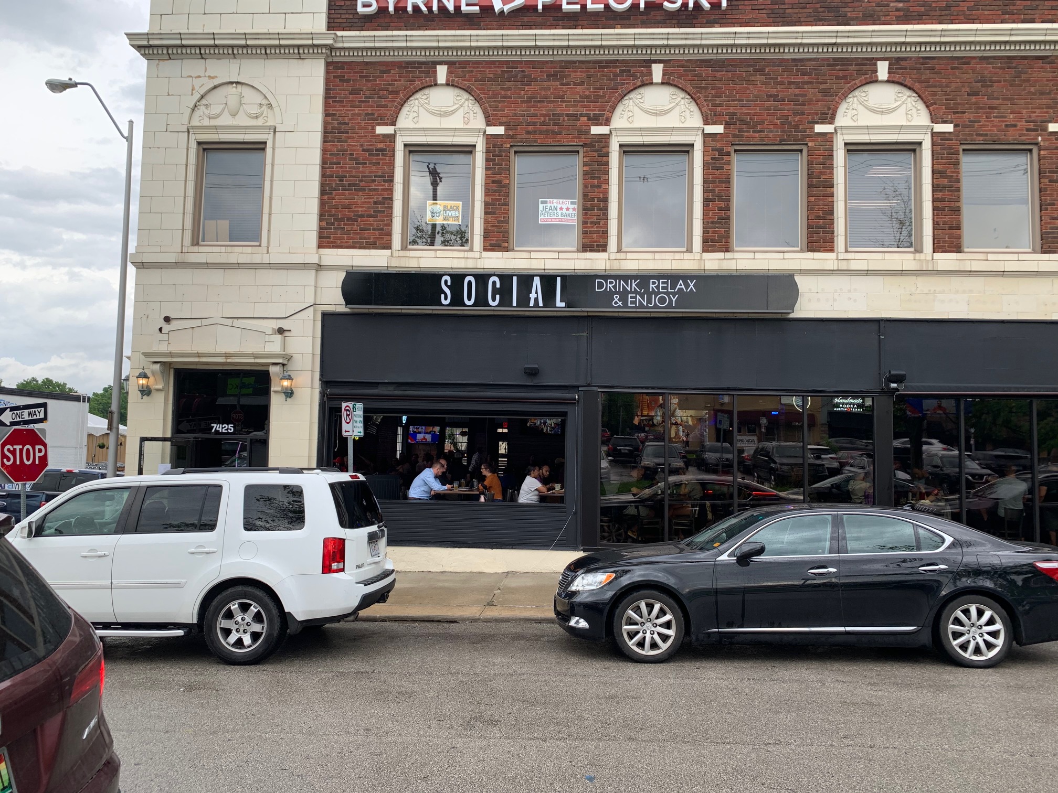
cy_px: 396
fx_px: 795
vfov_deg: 53.1
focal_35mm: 26
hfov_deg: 67.3
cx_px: 529
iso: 25
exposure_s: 1/122
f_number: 1.8
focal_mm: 4.25
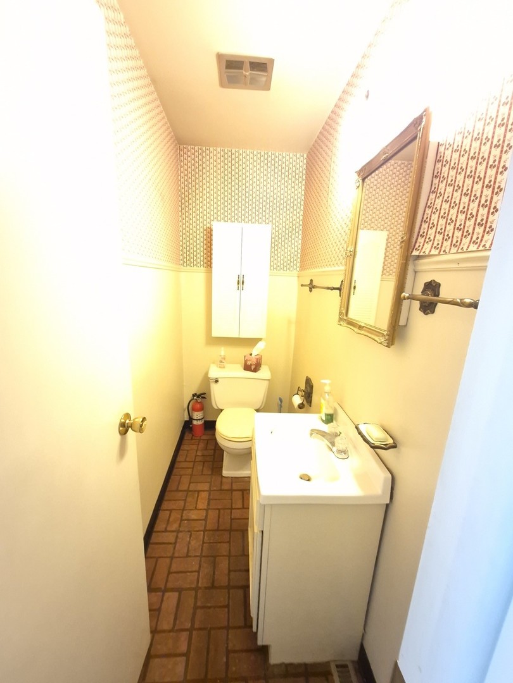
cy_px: 342
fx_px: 257
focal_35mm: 13
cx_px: 256
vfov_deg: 106.2
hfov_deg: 89.9
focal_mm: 1.74
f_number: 2.2
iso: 1250
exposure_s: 1/40
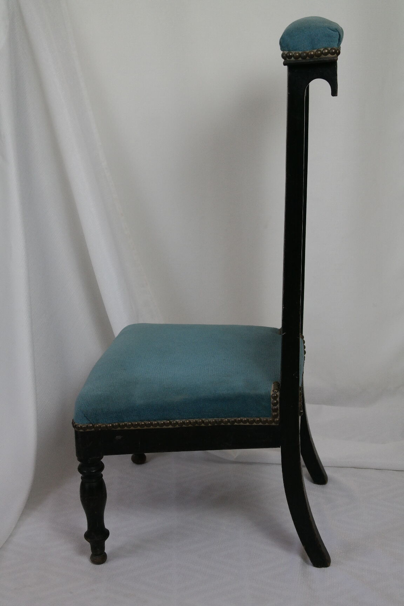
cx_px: 202
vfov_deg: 34.5
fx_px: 976
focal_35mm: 58
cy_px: 303
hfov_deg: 23.4
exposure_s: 1/60
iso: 800
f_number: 5
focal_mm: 38
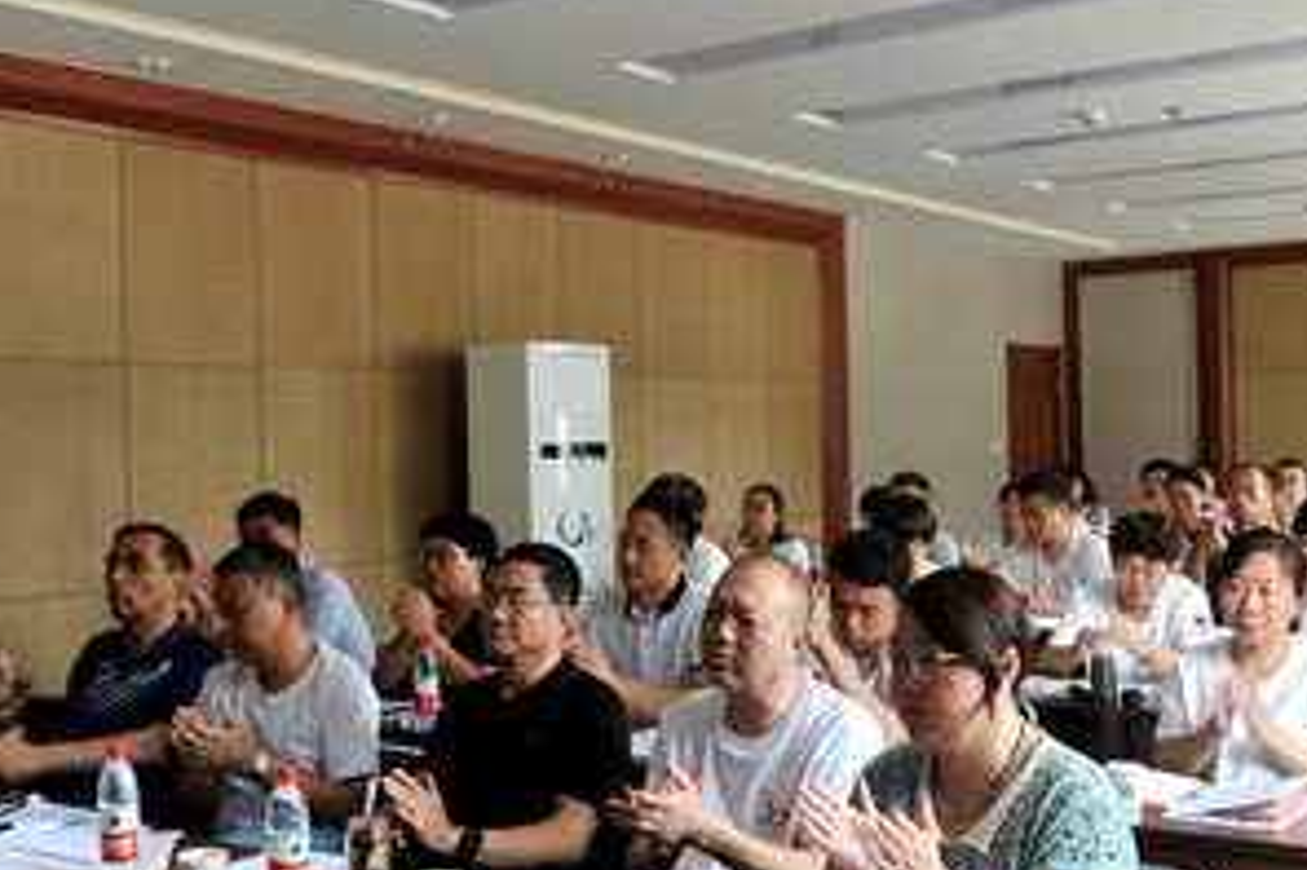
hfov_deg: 45.3
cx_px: 742
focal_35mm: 43
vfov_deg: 31.2
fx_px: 1560
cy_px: 439
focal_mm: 24
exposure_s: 1/25
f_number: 4
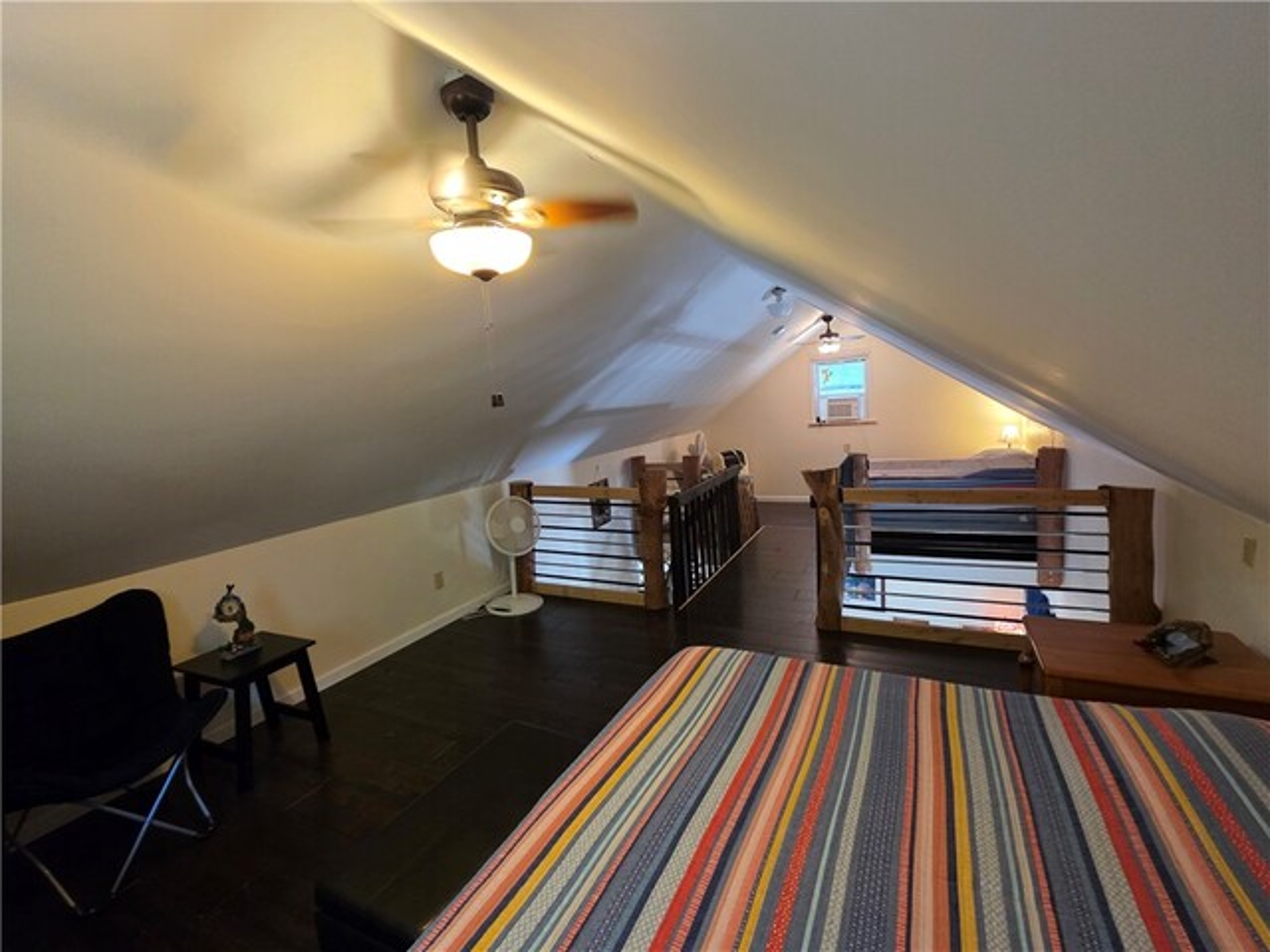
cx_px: 635
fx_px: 477
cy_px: 476
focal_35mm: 13
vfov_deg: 89.9
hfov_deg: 106.2
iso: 400
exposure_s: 1/60.2
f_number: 1.9
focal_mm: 2.2
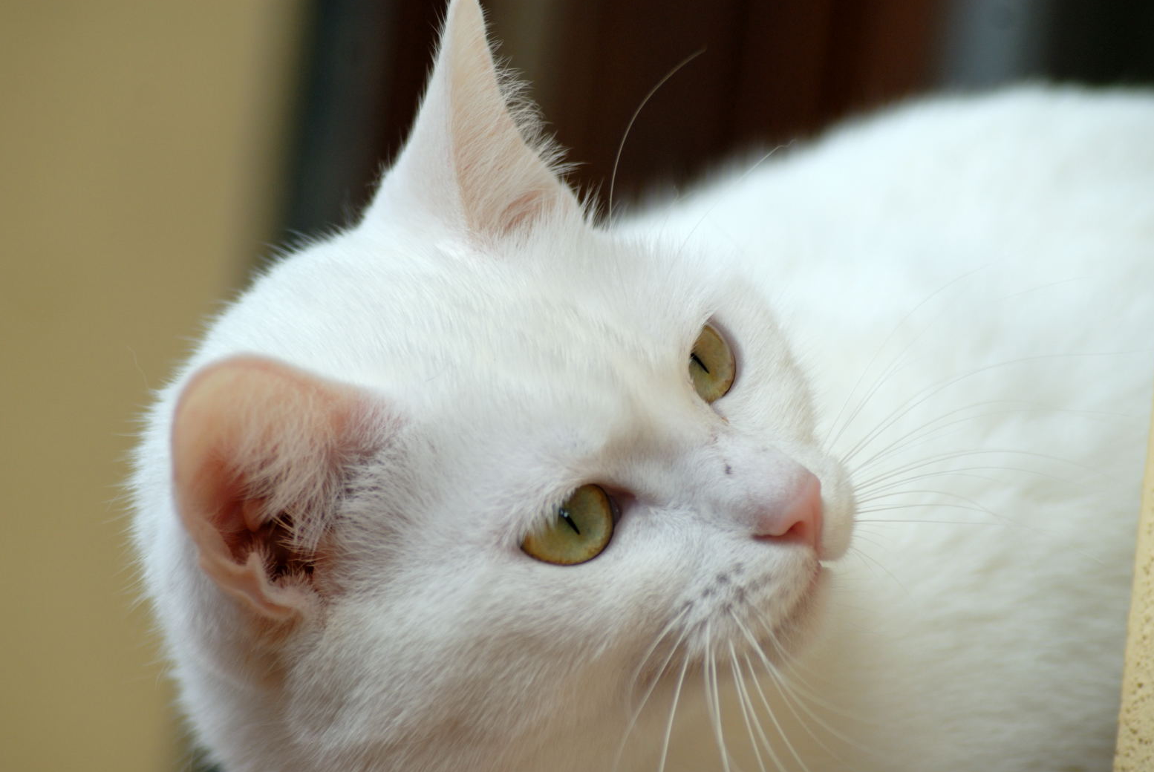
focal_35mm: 209
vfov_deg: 6.6
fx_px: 6691
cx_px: 576
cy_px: 393
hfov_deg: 9.9
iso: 200
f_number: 5.6
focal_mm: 135
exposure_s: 1/250
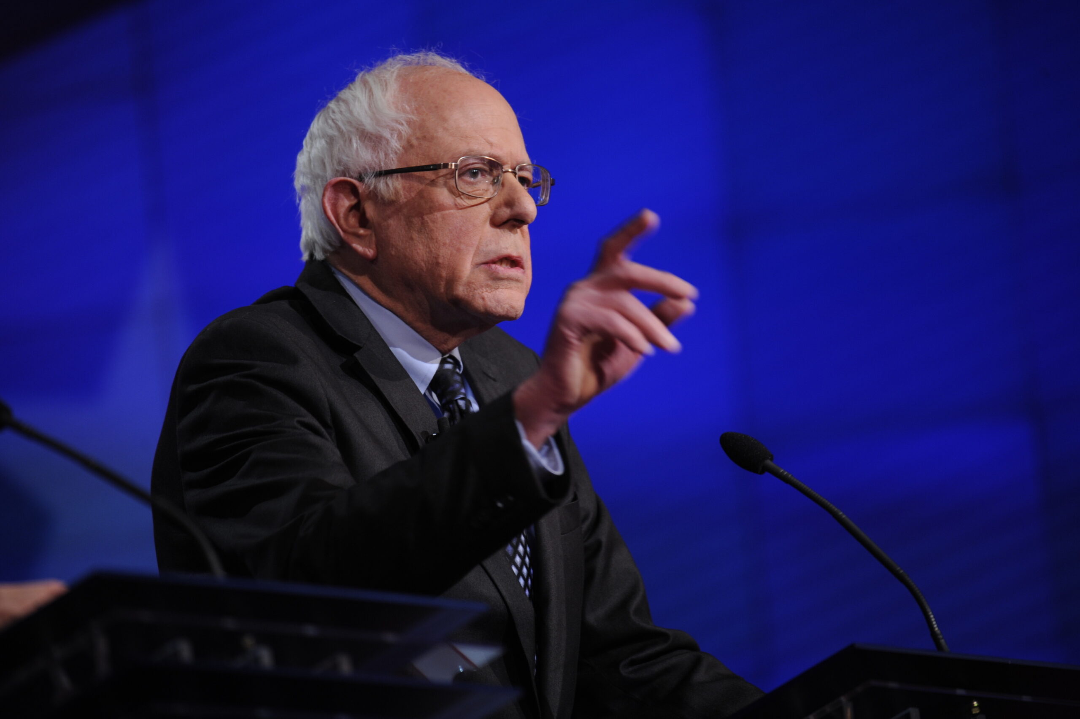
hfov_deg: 5.7
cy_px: 360
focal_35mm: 360
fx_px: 10796
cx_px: 540
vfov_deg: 3.8
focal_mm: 360
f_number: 4
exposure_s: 1/60
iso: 640
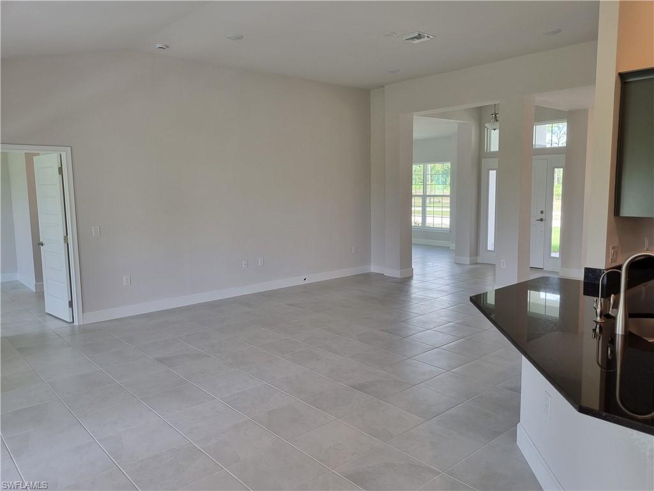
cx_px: 327
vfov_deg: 53.1
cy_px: 246
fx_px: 491
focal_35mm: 26
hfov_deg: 67.3
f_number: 1.8
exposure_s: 1/120
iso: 80
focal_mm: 5.4
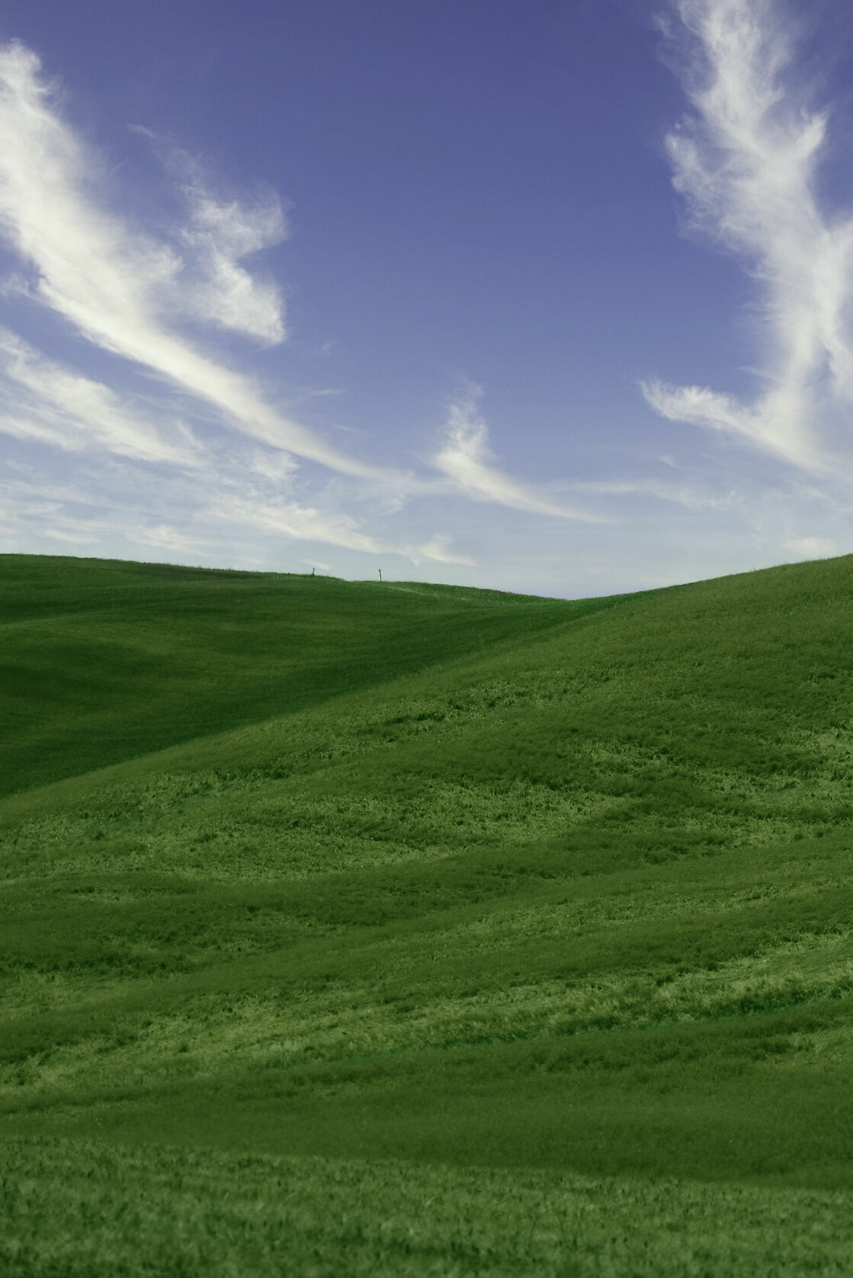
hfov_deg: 4.8
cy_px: 597
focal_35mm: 287
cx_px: 581
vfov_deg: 7.2
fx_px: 10191
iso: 160
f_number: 13
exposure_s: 1/320
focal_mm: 200
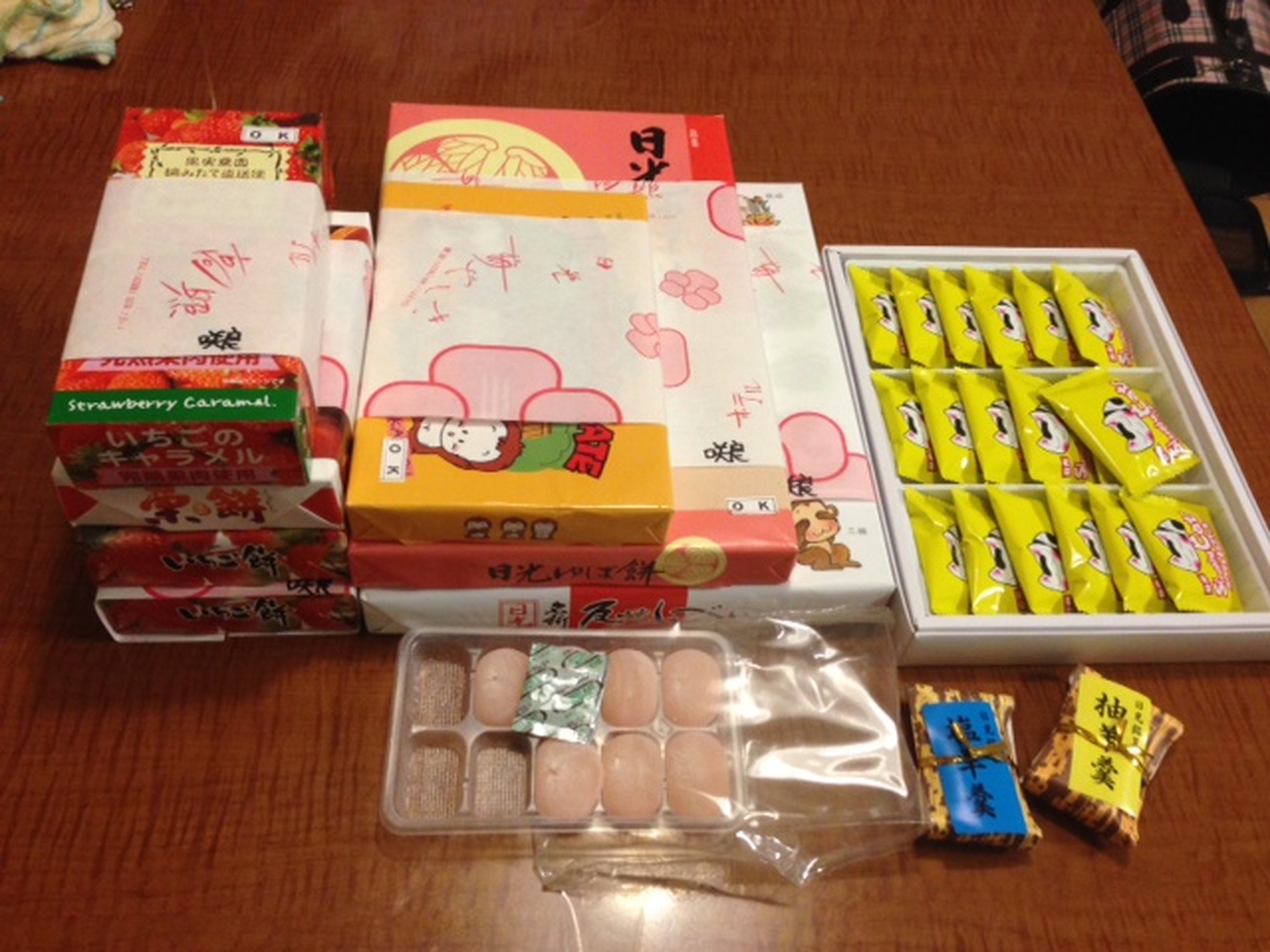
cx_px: 635
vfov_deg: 42.9
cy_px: 476
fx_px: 1211
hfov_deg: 55.4
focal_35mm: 33
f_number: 2.4
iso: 160
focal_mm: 4.12
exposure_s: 1/20
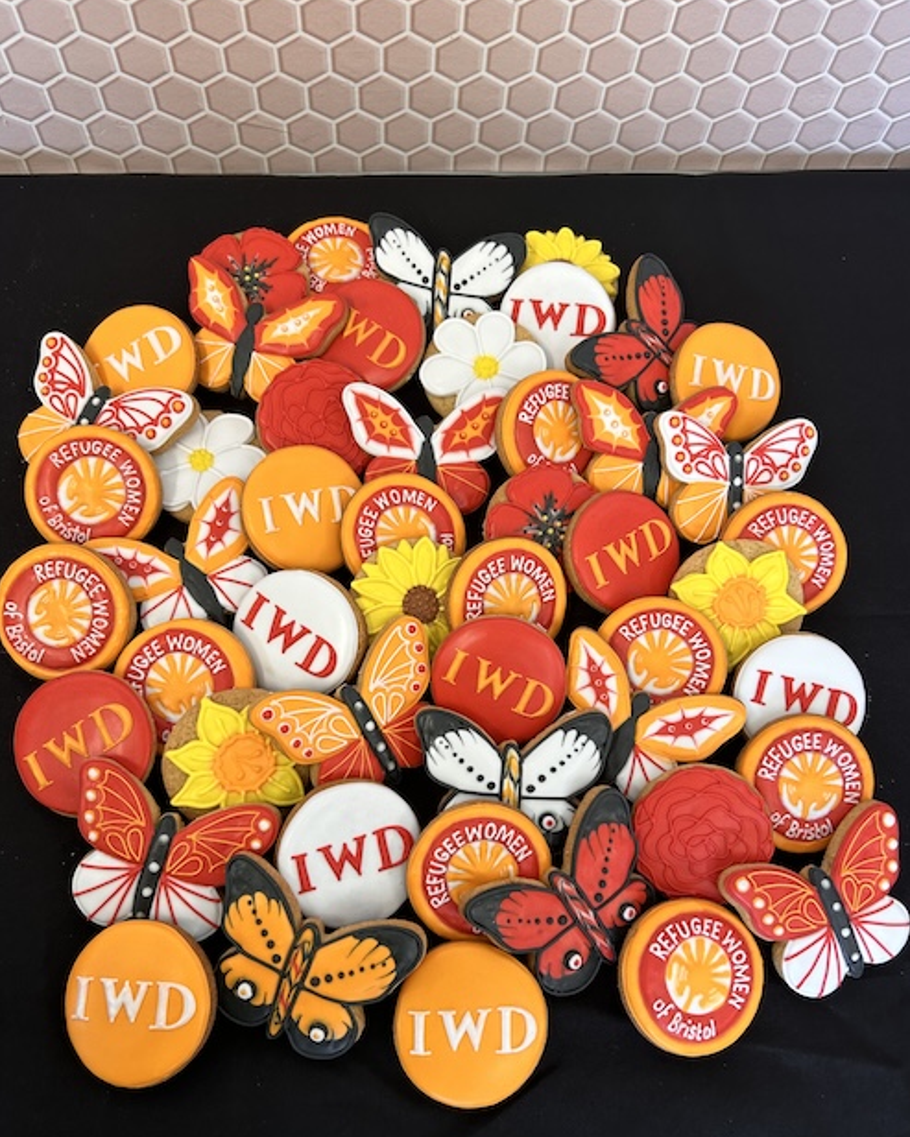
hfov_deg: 51.5
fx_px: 942
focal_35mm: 28
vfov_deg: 62.1
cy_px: 611
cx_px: 456
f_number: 1.5
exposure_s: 1/100
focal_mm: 5.7
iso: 64
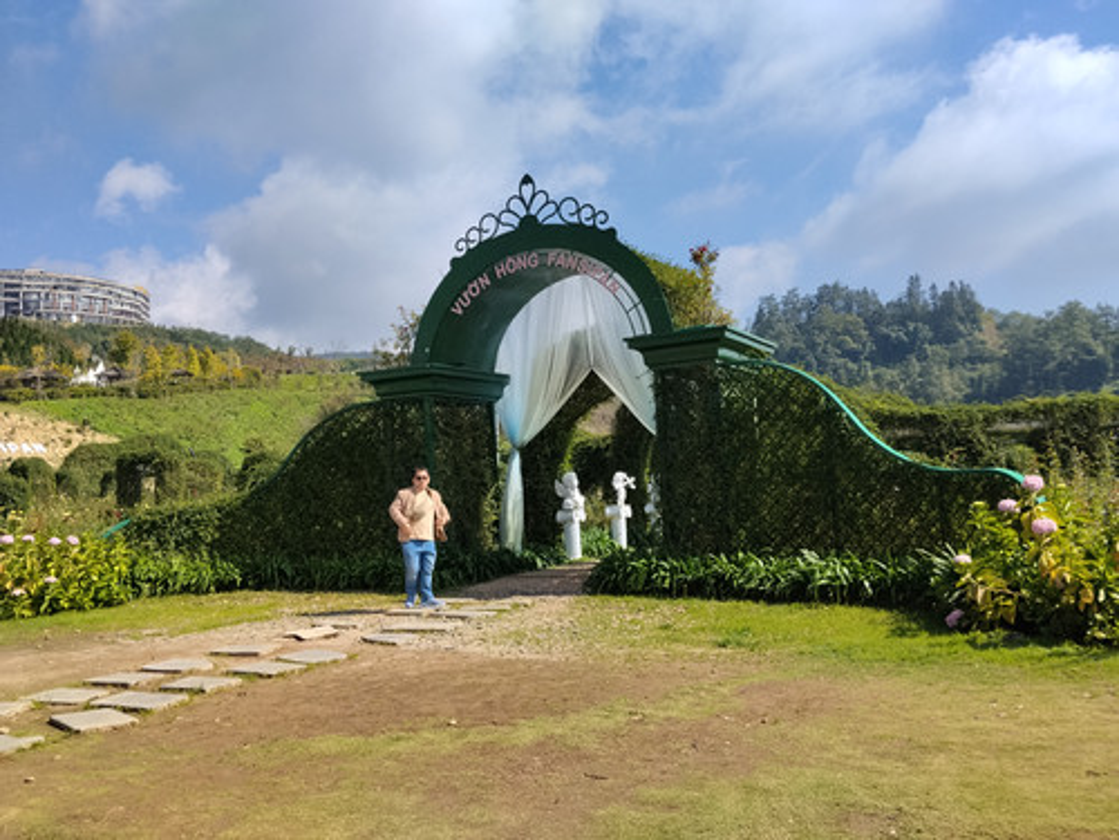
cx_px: 560
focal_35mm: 29
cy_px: 420
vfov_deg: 48.2
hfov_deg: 61.7
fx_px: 937
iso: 50
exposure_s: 1/1854
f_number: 1.8
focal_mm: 4.22
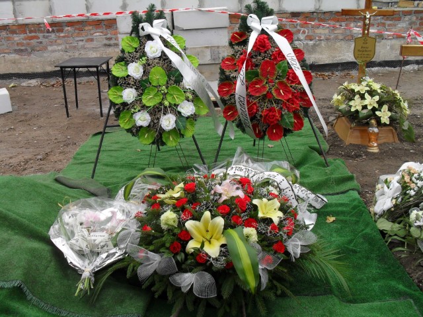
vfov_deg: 40.7
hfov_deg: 52.6
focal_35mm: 35
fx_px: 428
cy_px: 158
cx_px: 212
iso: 100
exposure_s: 1/250
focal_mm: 6.3
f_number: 3.2
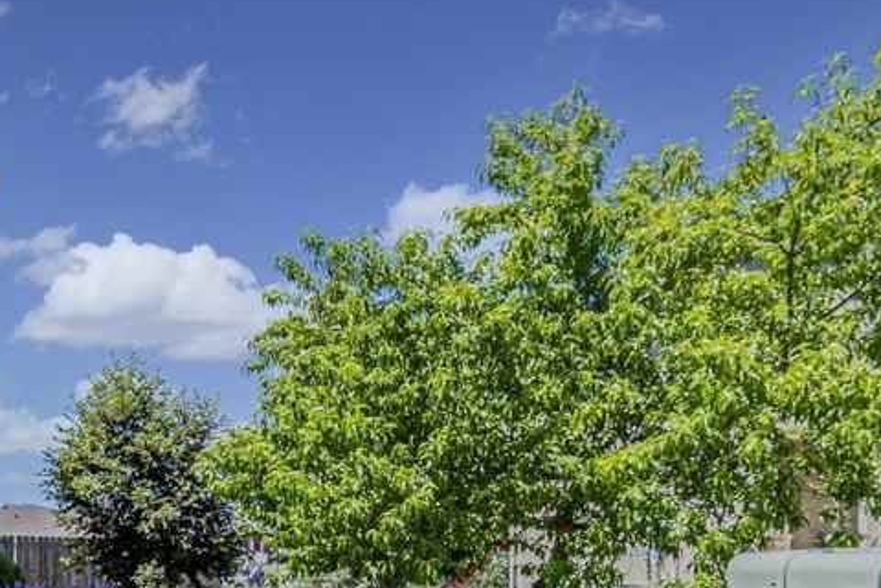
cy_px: 580
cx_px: -73
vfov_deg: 31.1
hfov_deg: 40.0
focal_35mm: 40
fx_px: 979
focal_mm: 10
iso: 100
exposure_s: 1/200
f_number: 8
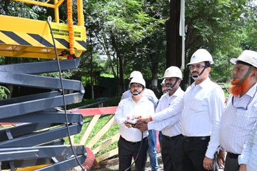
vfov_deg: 43.3
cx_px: 143
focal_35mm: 30
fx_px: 214
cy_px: 104
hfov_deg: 61.8
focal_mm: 24
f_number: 5.6
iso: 100
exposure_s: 1/200
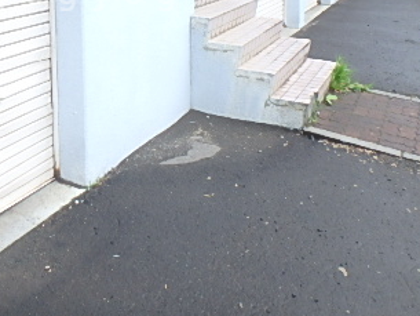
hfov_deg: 41.2
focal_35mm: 44
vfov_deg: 30.4
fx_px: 534
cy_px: -6
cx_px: 88
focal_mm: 3.7
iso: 160
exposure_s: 1/60
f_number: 3.5
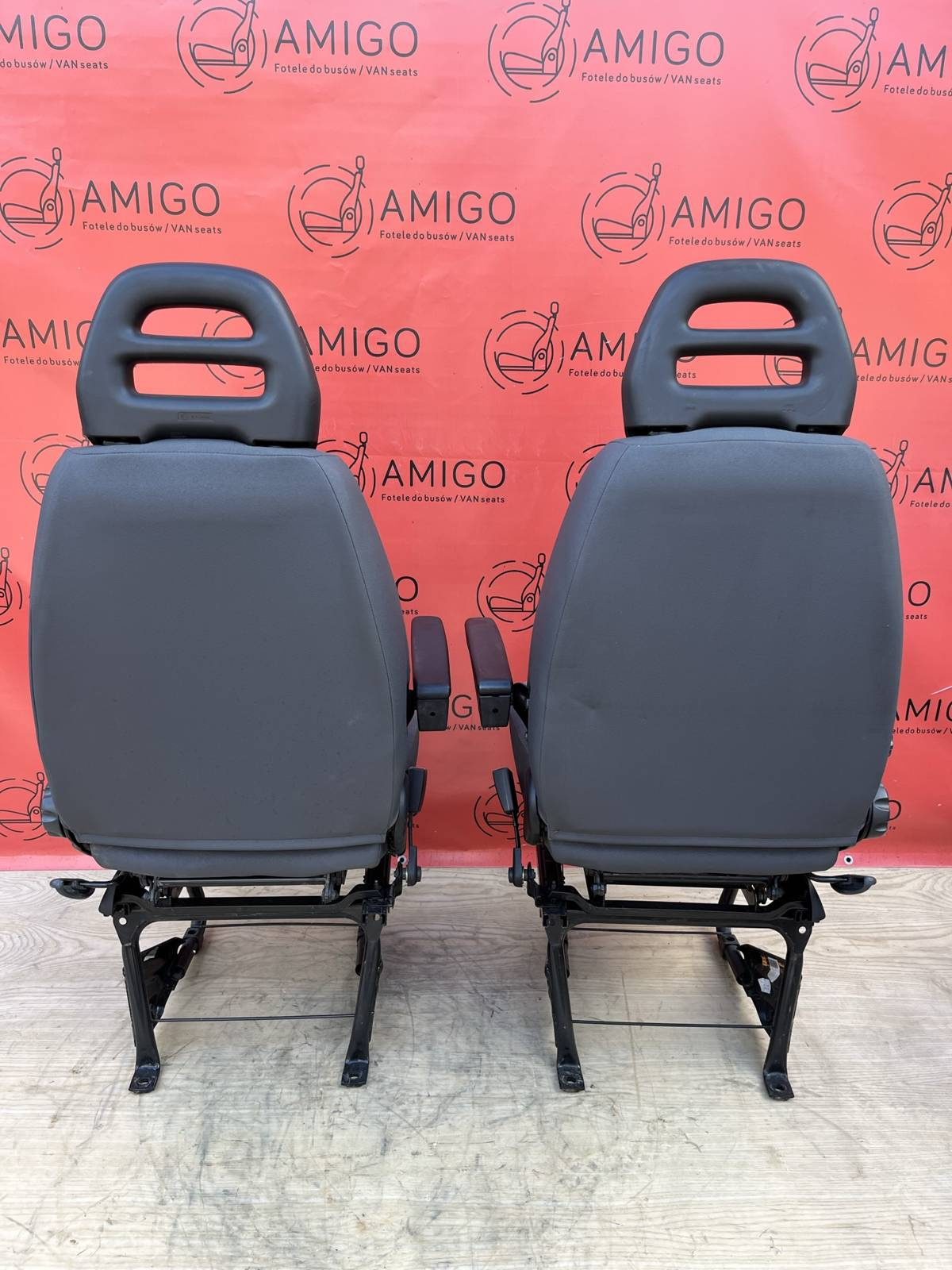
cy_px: 635
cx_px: 476
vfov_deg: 67.3
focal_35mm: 26
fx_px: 953
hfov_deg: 53.1
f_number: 1.6
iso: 40
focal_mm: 5.1
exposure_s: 1/248
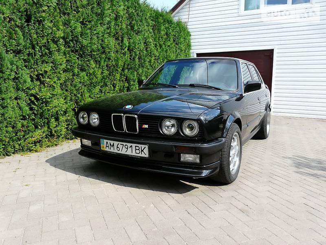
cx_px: 163
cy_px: 122
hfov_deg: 63.4
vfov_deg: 49.7
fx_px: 264
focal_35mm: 28
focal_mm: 4.6
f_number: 4.5
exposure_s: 1/200
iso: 100
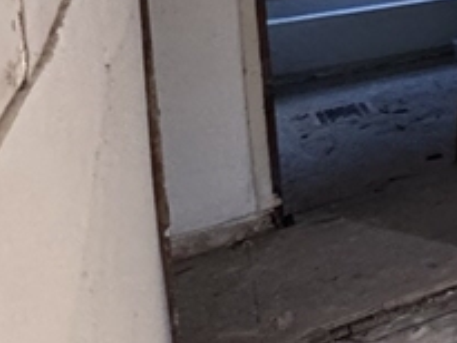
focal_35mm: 70
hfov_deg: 15.4
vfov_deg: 18.8
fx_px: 925
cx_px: 1083
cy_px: -154
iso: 400
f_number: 2.2
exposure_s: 1/60
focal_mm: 2.22
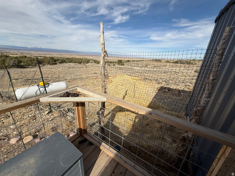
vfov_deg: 85.7
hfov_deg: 102.1
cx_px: 118
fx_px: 95
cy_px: 88
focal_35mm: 14
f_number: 2.2
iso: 50
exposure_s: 1/3460
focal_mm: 2.22
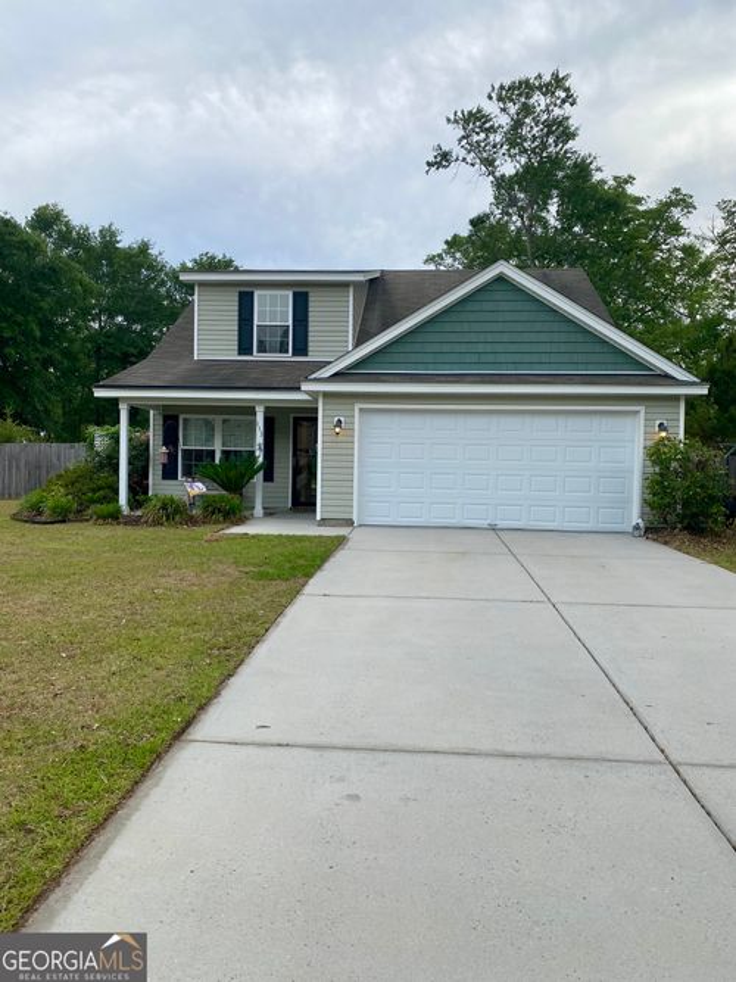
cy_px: 491
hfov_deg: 53.0
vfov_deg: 67.3
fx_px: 737
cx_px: 368
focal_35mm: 26
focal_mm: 4.25
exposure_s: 1/905
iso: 32
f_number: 1.8
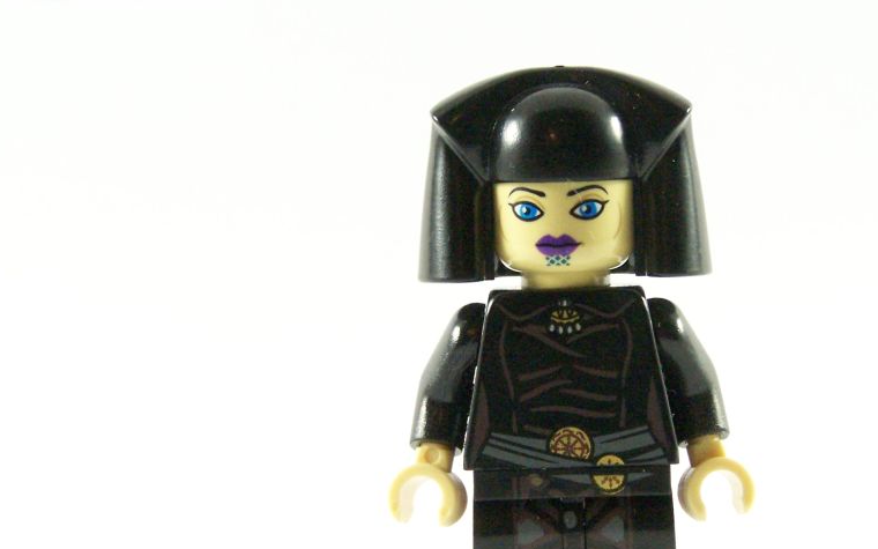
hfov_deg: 13.9
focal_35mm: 150
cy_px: 361
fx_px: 3589
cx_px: 578
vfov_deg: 8.7
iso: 400
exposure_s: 1/60
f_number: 4
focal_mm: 17.5
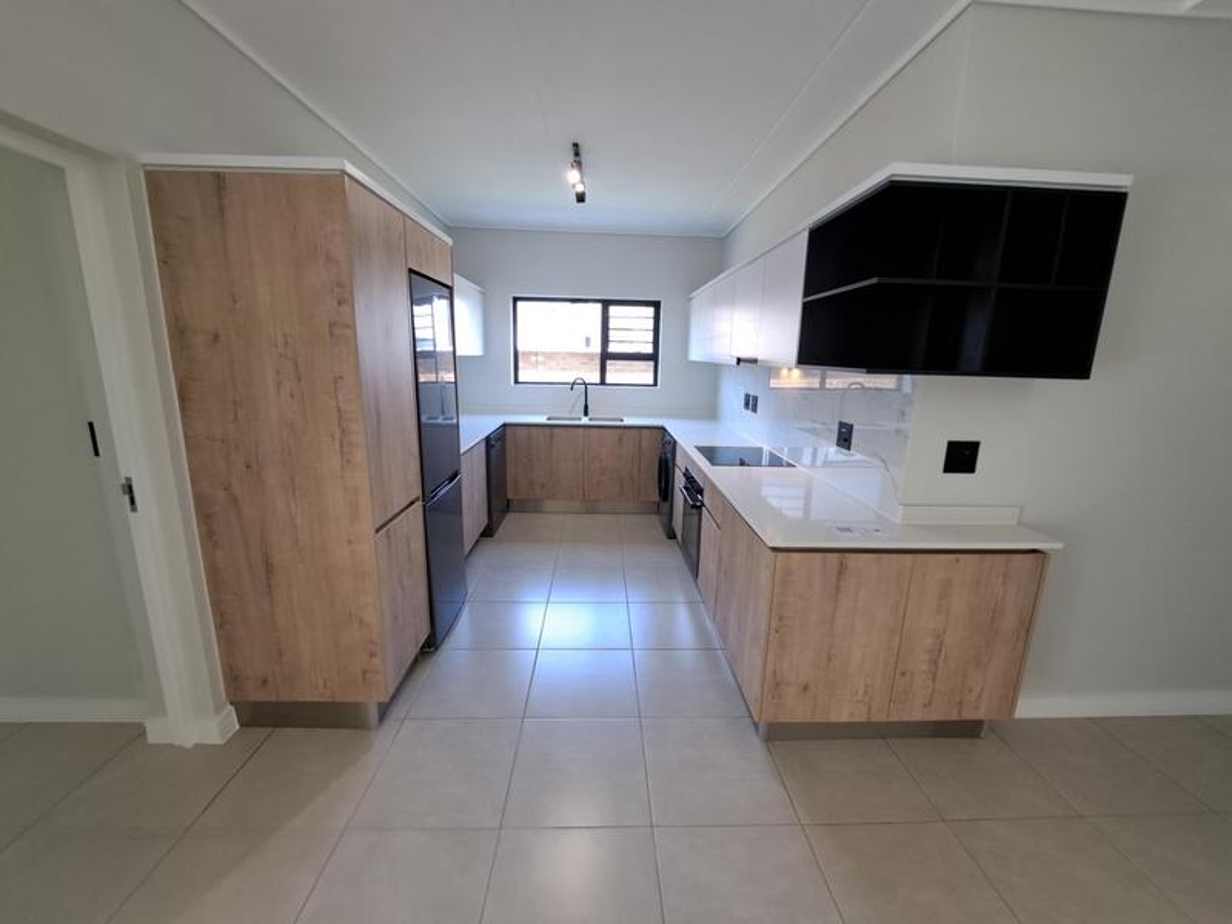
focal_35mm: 13
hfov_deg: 106.2
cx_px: 616
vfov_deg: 89.9
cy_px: 462
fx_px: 463
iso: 64
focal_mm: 1.74
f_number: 2.2
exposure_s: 1/50
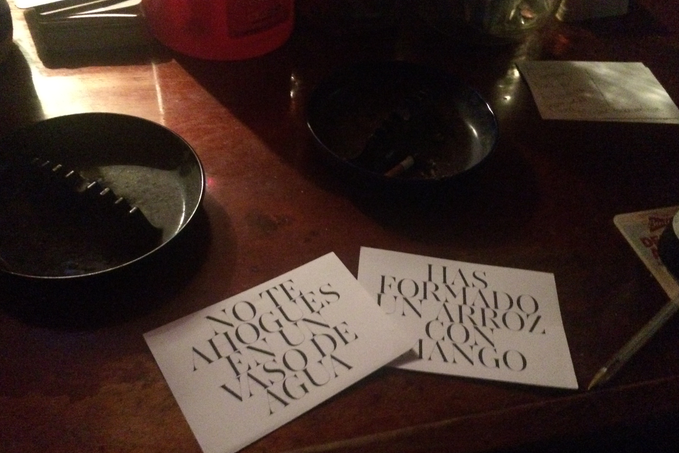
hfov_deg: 60.3
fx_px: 585
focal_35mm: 31
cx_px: 339
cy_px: 250
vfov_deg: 42.3
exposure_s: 1/15
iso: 1600
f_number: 2.2
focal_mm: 4.15
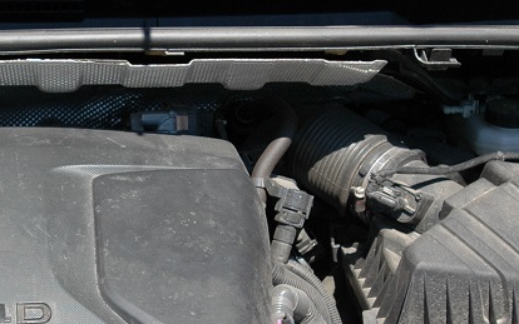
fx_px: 1372
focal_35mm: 97
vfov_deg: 13.5
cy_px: 208
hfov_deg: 21.0
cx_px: 64
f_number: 8
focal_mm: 28
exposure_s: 1/250
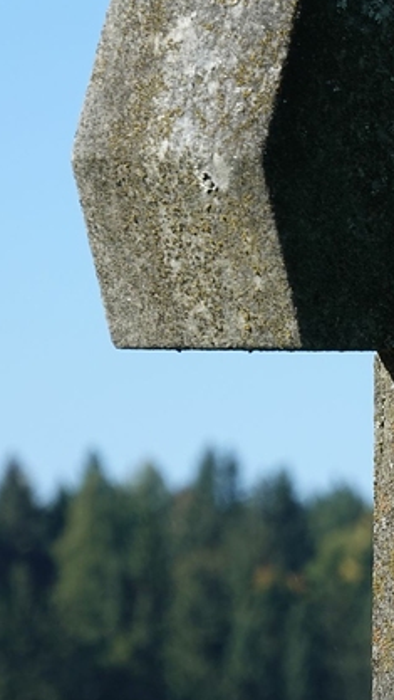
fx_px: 6009
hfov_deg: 3.7
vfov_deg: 6.7
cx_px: 659
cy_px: 342
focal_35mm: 324
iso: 125
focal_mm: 46.97
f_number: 7.1
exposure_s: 1/200
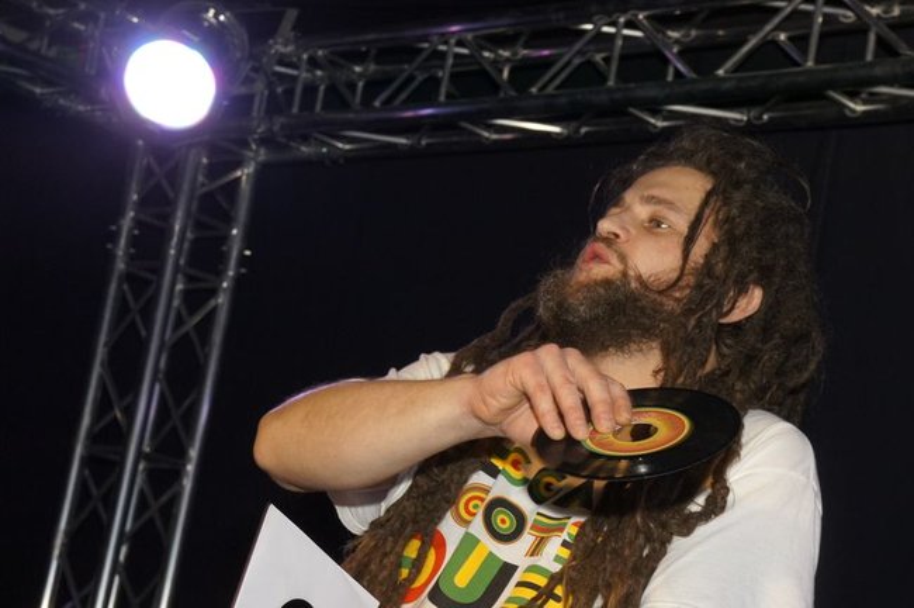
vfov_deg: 16.5
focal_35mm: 82
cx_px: 457
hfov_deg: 24.6
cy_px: 304
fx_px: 2092
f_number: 9
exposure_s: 1/160
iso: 1600
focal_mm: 55
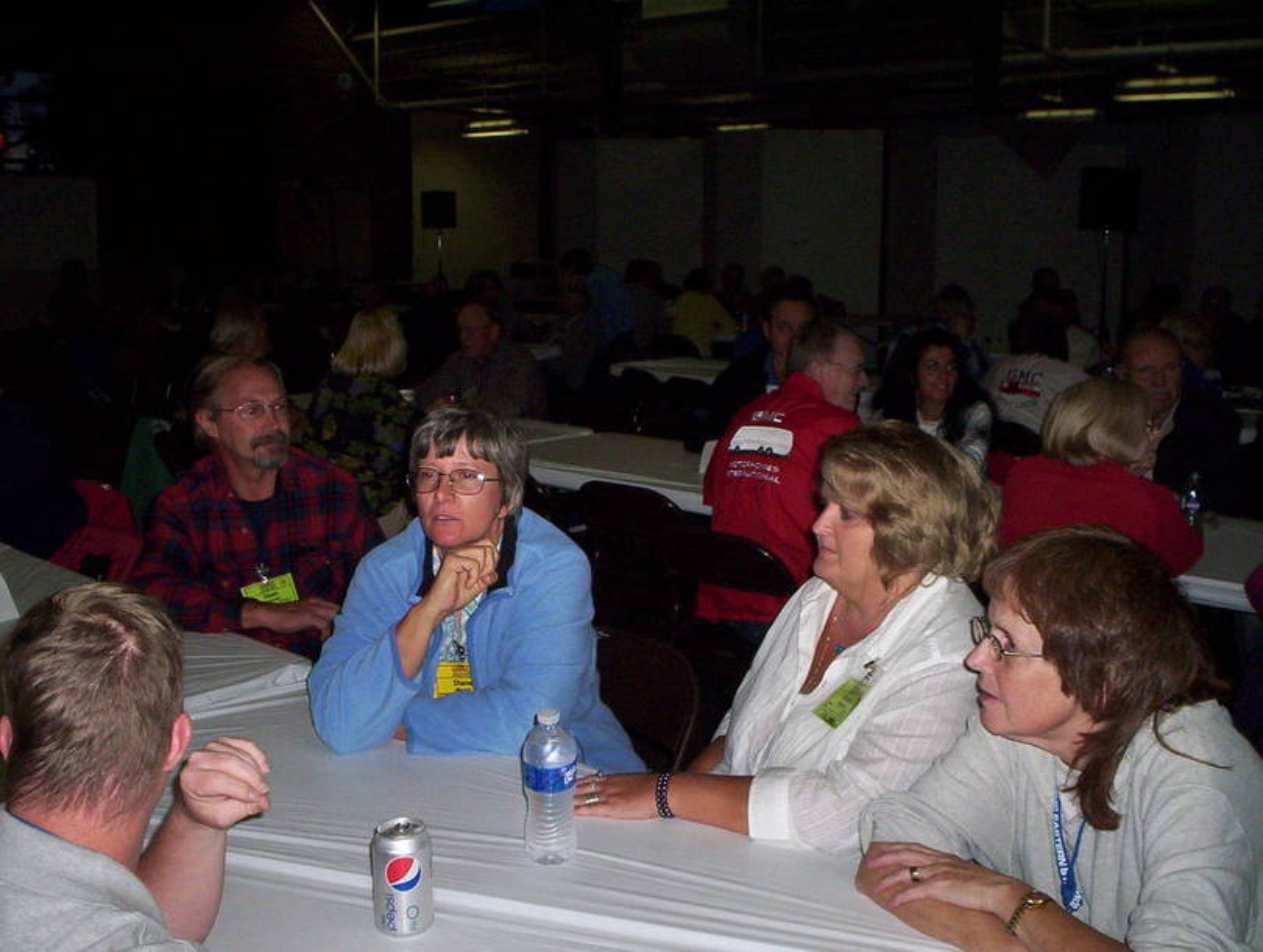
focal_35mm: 38
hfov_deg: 48.9
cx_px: 632
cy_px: 476
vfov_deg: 37.8
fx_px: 1389
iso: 140
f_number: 4.5
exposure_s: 1/60
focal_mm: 4.99
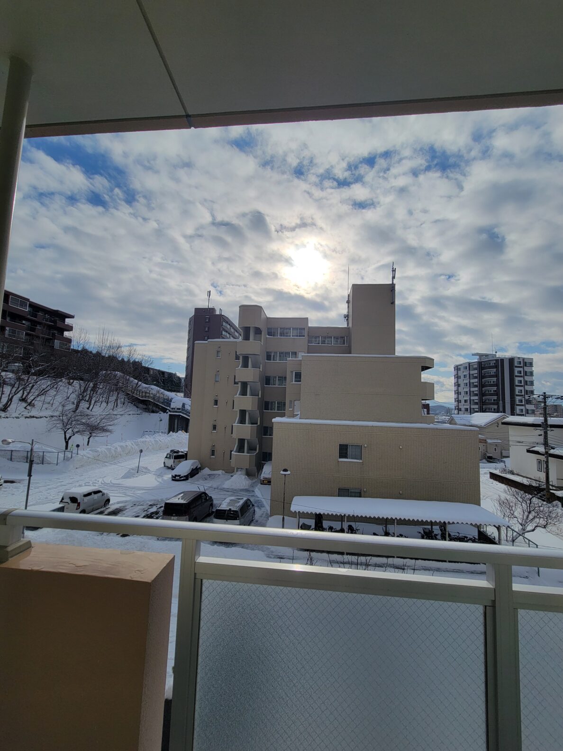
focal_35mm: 13
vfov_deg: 106.2
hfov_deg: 89.9
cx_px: 282
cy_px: 376
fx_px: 282
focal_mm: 2.2
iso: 50
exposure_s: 1/4756
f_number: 2.2
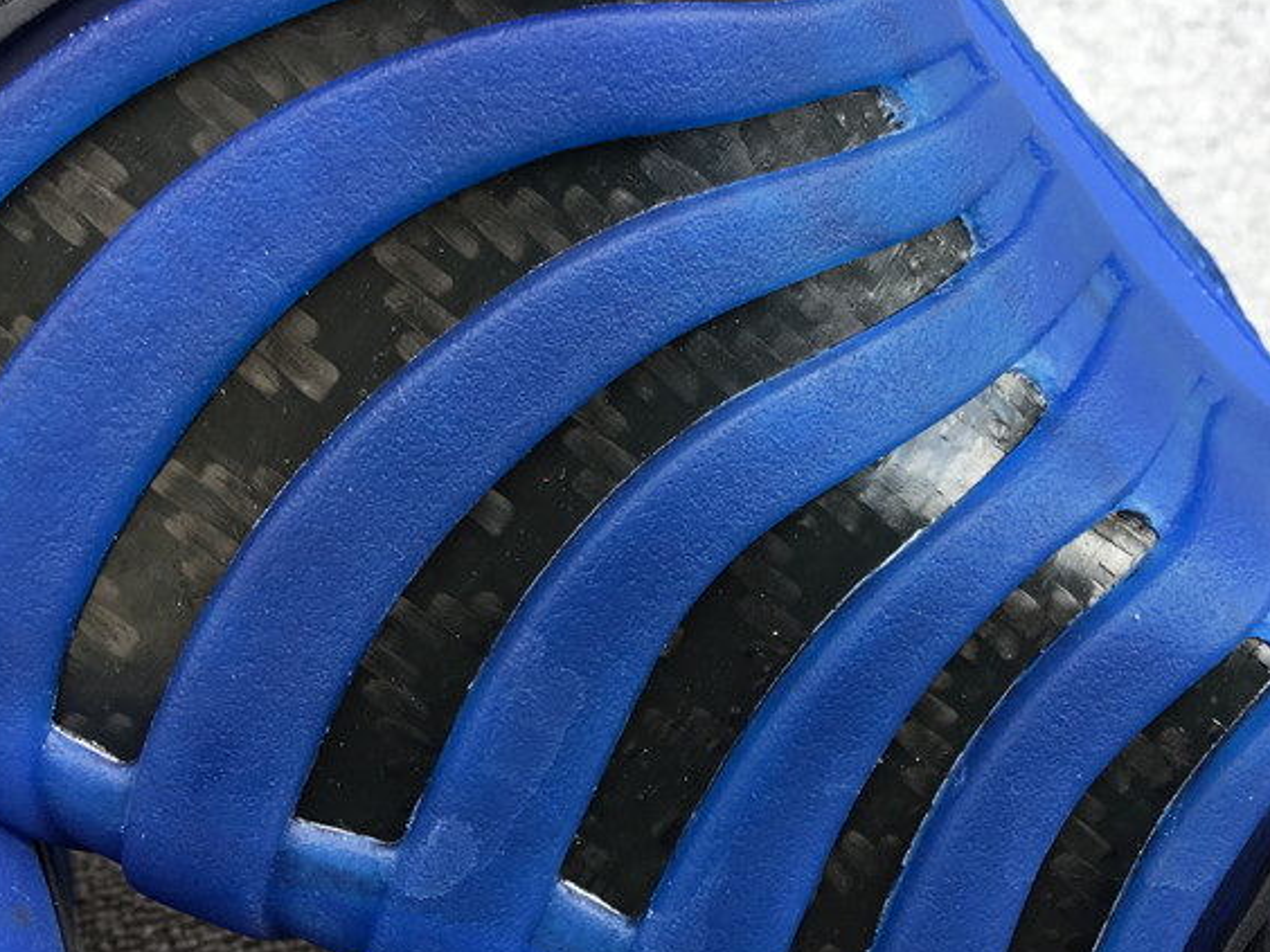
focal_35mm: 44
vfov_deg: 32.8
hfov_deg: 42.9
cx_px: 696
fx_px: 1614
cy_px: 576
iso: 25
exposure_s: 1/107
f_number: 2.4
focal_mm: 3.3
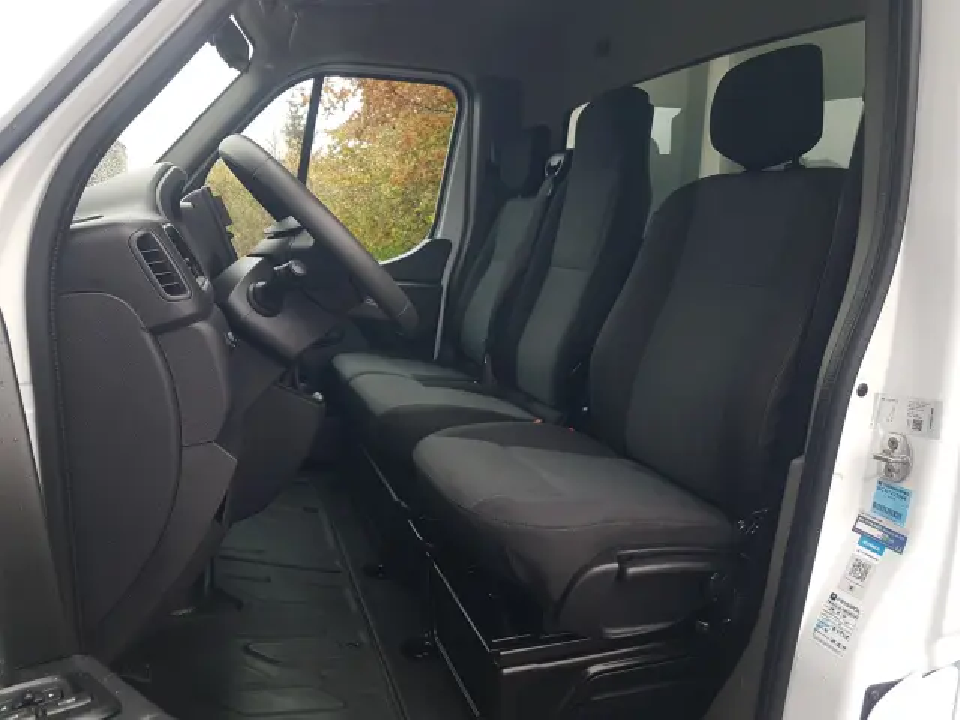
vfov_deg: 53.1
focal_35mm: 26
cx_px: 480
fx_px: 721
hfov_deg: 67.3
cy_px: 360
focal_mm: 4.2
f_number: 1.7
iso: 50
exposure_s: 1/60
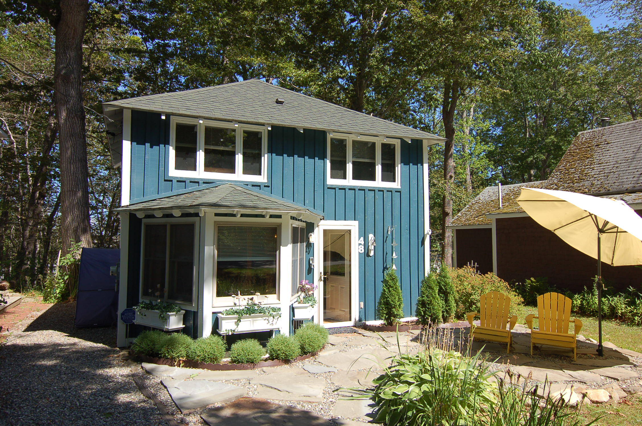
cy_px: 213
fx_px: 427
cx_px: 321
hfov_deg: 73.8
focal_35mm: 24
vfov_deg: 53.0
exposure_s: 1/250
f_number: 8
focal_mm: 16
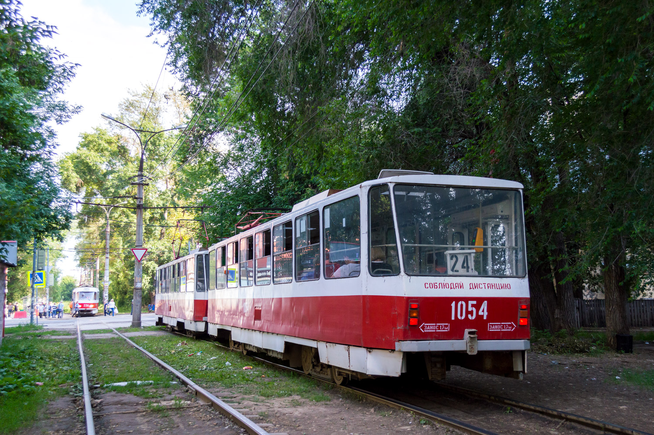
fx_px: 762
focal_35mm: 42
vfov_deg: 31.8
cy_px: 218
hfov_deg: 46.4
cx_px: 327
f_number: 4.5
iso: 450
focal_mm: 28
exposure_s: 1/500
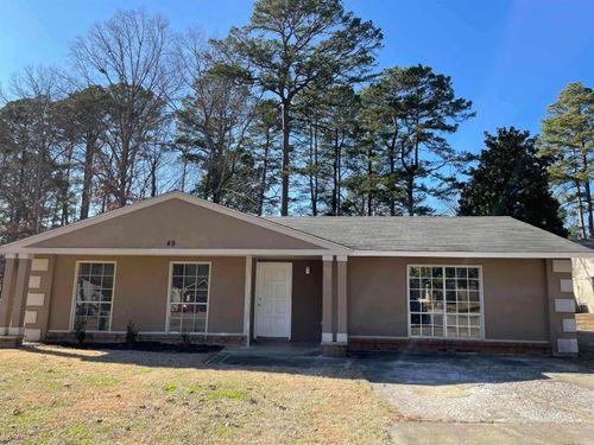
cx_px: 297
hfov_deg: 67.3
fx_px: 446
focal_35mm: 26
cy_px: 222
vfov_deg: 53.1
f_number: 1.6
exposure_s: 1/1475
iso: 32
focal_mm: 5.1
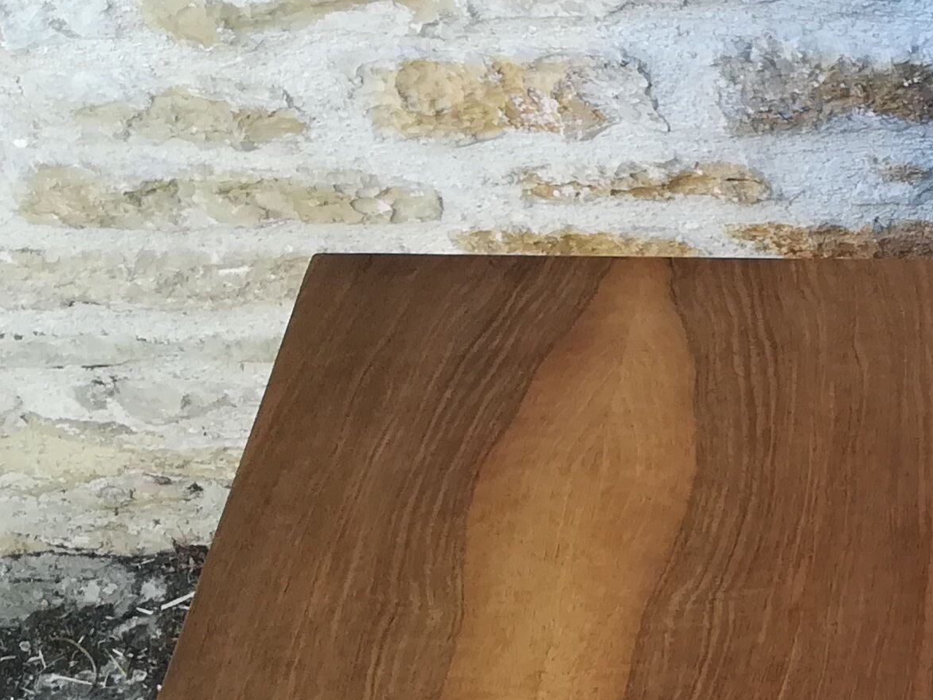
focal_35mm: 88
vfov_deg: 16.7
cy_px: 505
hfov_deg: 18.6
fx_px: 2372
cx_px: 1540
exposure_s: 1/100
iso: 80
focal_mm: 3.83
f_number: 2.2
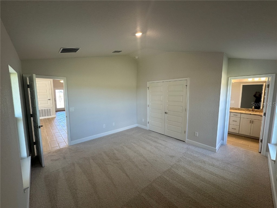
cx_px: 138
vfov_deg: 85.7
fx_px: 112
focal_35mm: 14
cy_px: 104
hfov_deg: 102.1
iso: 125
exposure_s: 1/120
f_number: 2.2
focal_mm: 2.22
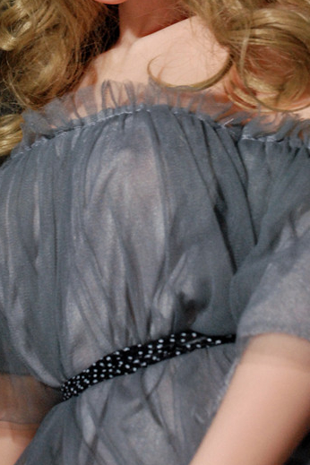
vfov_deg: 8.8
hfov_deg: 5.9
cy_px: 83
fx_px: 3022
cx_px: 163
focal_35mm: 234
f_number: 10
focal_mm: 90
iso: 1250
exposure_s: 1/20
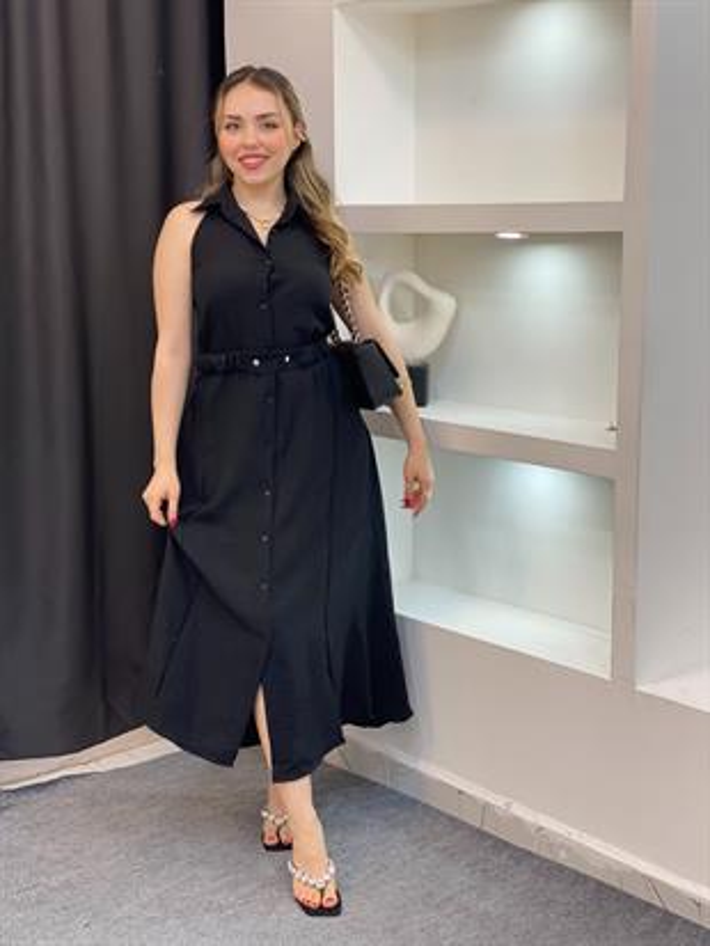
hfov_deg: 28.0
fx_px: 1421
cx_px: 355
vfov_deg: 36.8
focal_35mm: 52
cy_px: 473
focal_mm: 6
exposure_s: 1/100
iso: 100
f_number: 2
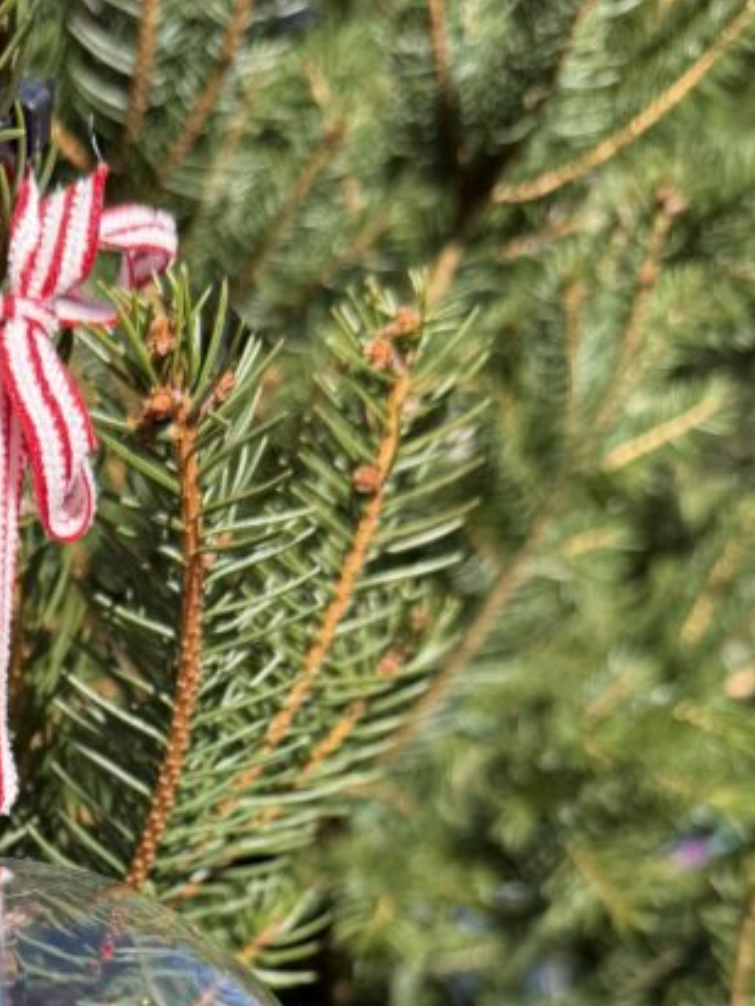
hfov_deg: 25.9
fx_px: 1570
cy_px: 1023
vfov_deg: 32.5
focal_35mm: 54
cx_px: 39
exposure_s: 1/2703
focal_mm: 6.76
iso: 100
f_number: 1.78
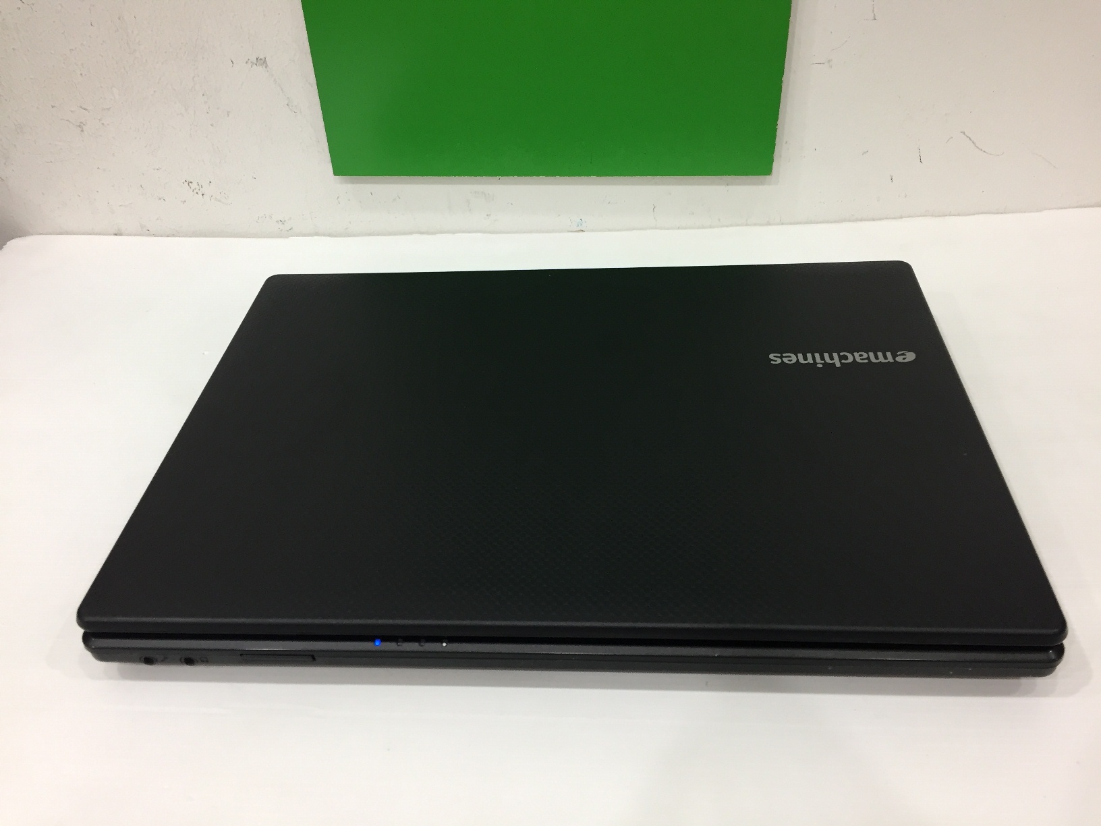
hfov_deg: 61.7
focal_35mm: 29
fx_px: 922
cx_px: 550
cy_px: 413
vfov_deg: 48.2
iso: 100
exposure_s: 1/33
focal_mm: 4.15
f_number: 2.2
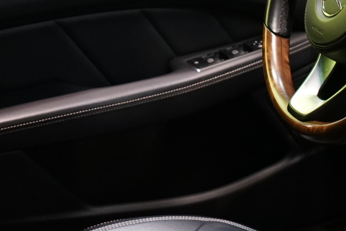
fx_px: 951
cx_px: 483
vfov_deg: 13.7
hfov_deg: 18.7
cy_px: 203
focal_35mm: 99
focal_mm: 28
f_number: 3.5
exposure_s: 1/30
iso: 1000
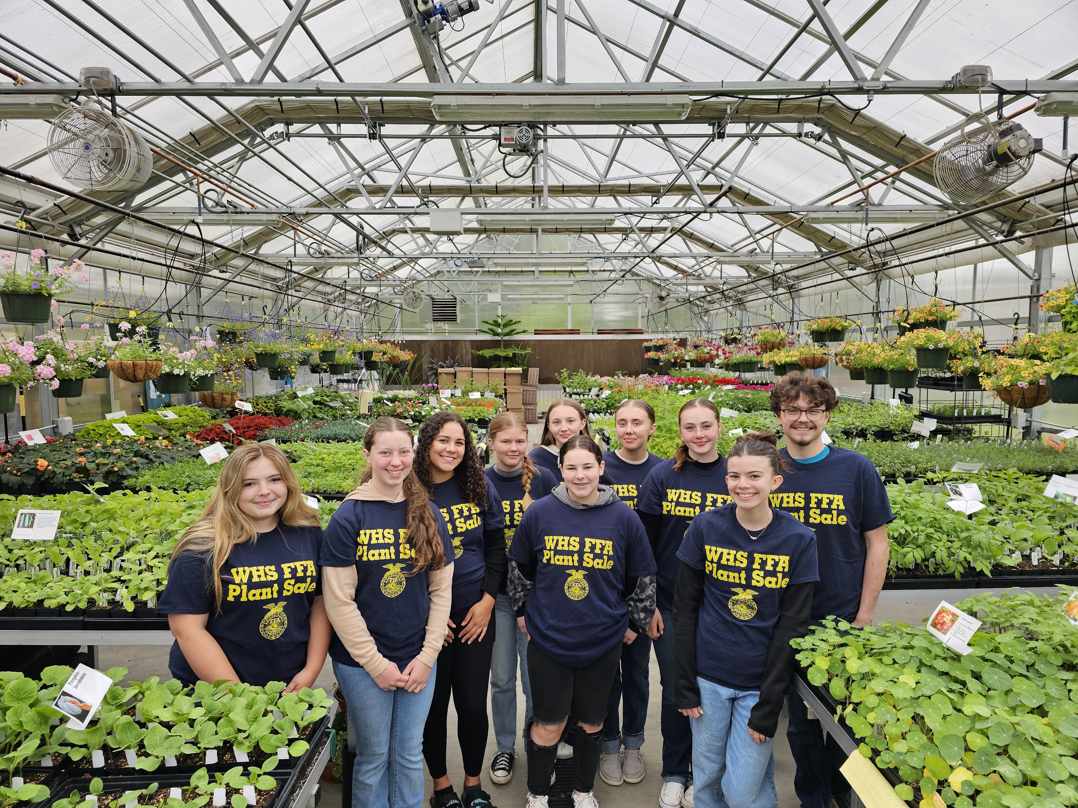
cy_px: 404
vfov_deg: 58.9
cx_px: 539
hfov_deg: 73.9
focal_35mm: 23
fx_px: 716
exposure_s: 1/120
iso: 40
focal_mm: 6.3
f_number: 1.7
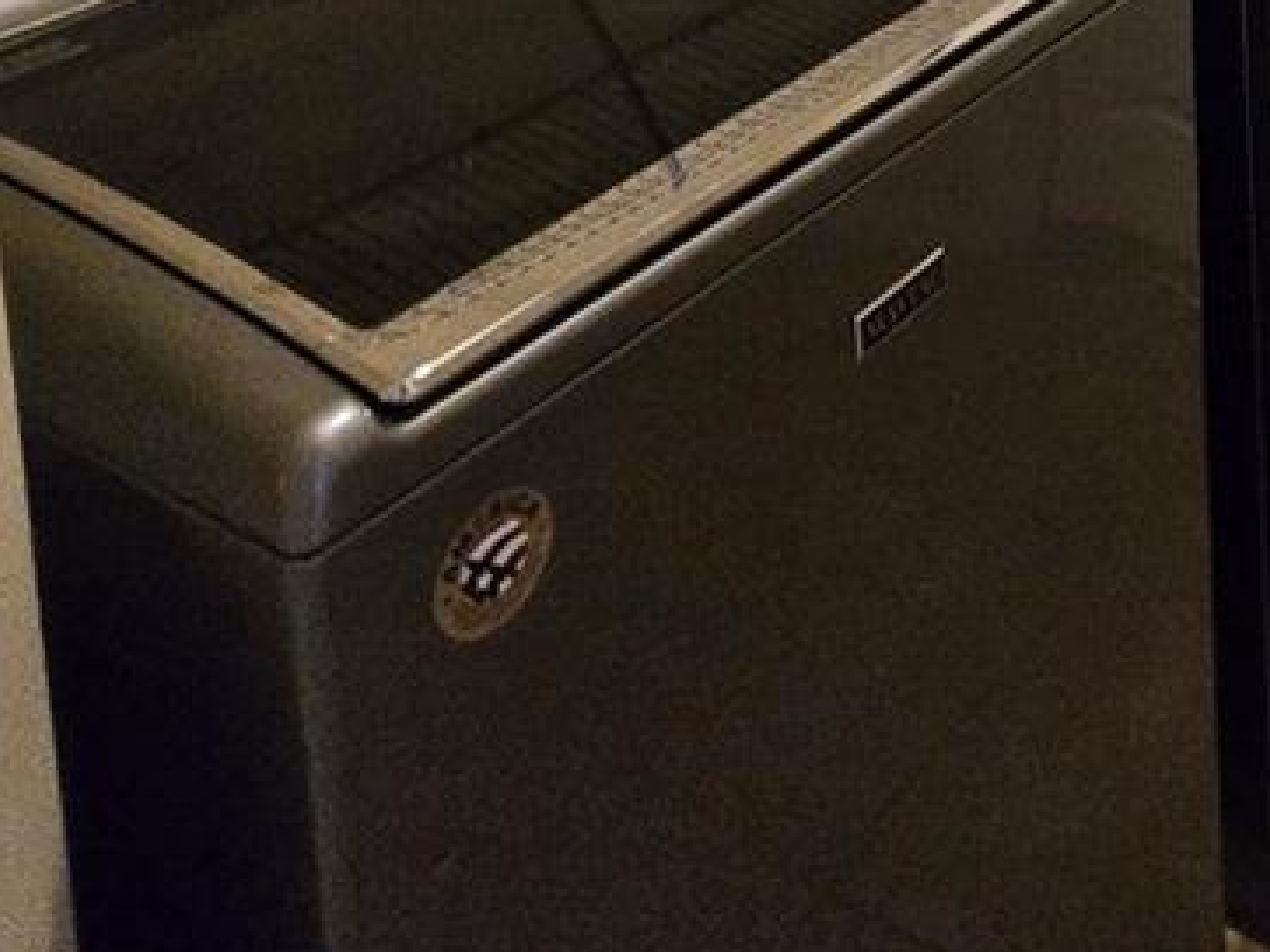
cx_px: 1291
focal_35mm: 43
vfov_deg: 24.4
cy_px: -546
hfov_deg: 38.5
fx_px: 1577
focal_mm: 1.7
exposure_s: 1/60
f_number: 2.2
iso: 400
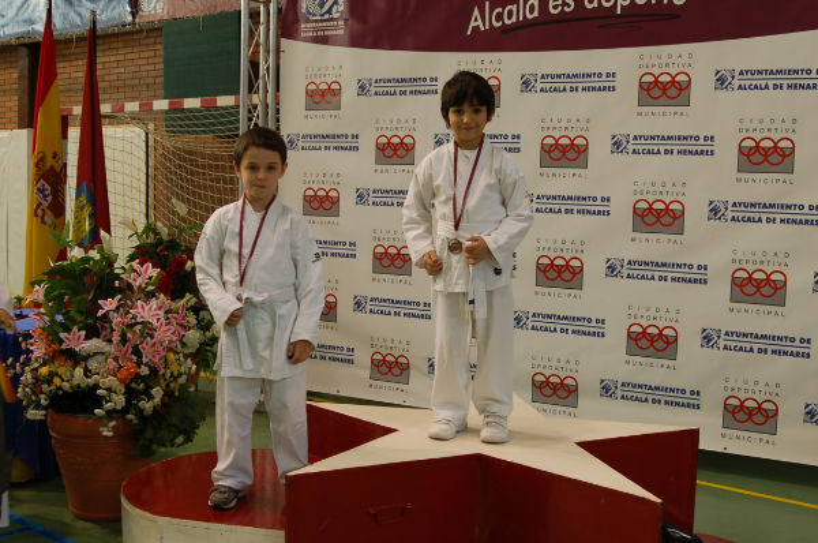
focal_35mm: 42
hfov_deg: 46.5
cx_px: 409
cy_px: 272
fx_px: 953
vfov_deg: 31.8
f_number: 3.5
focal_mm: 28
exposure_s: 1/50
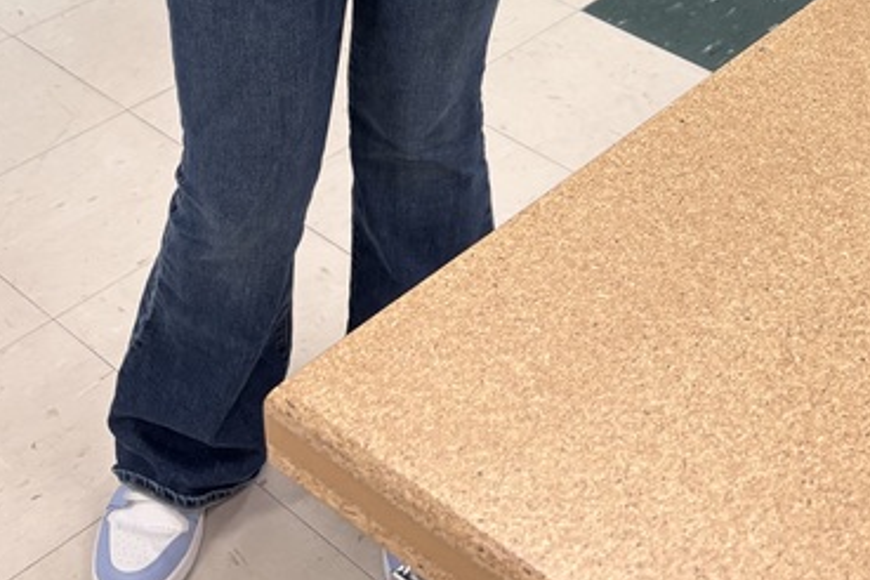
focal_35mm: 75
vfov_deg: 15.6
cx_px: 627
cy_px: -467
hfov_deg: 26.7
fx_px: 1812
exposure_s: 1/120
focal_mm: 5.96
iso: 80
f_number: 1.6
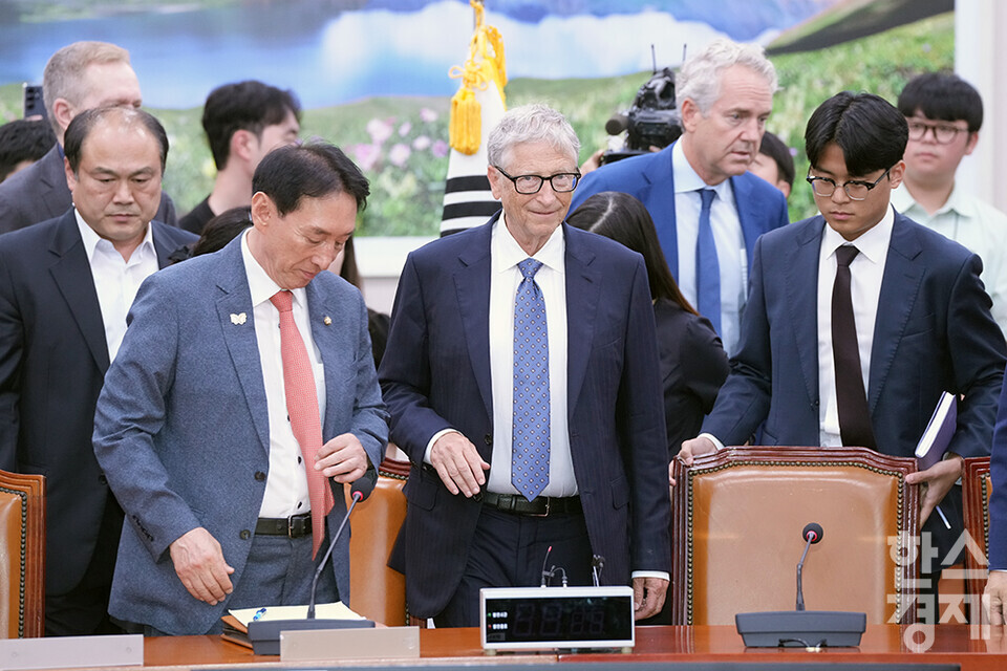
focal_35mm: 200
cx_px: 504
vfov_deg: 6.9
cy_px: 336
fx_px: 5594
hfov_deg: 10.3
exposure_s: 1/160
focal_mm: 200
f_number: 4.5
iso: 3200
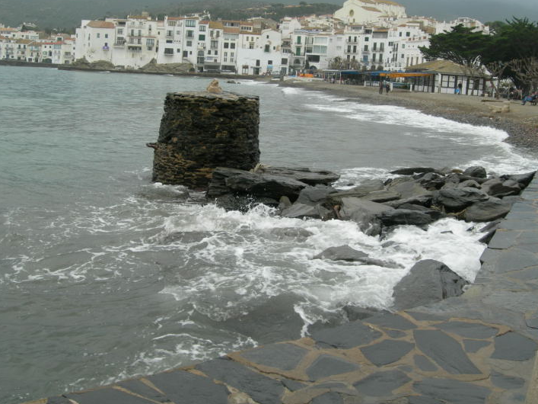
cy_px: 176
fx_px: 668
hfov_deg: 43.9
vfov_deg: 33.5
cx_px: 264
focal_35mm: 43
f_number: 4.8
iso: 50
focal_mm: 7.8
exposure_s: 1/148
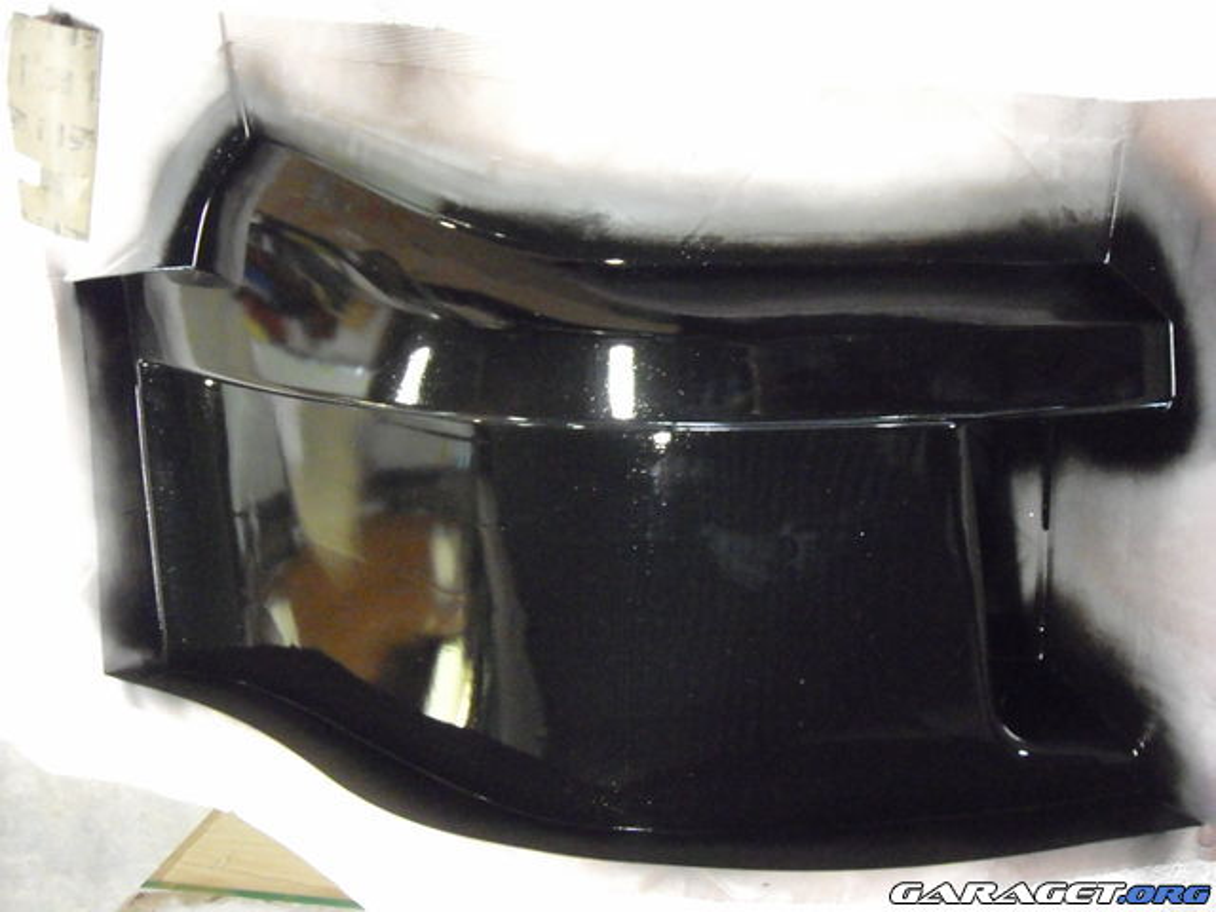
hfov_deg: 50.1
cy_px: 456
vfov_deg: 38.7
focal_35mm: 37
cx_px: 608
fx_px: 1300
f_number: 2.7
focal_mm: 6.2
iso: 1250
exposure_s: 1/8
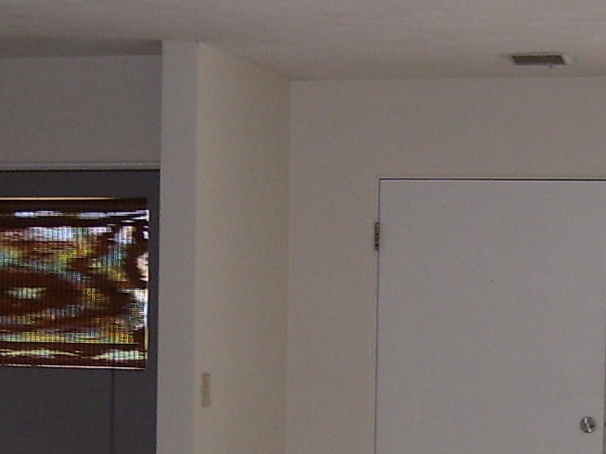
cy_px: 415
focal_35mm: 120
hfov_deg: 16.4
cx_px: 237
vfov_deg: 12.2
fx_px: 2100
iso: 80
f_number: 2.7
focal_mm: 6
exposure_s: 1/60
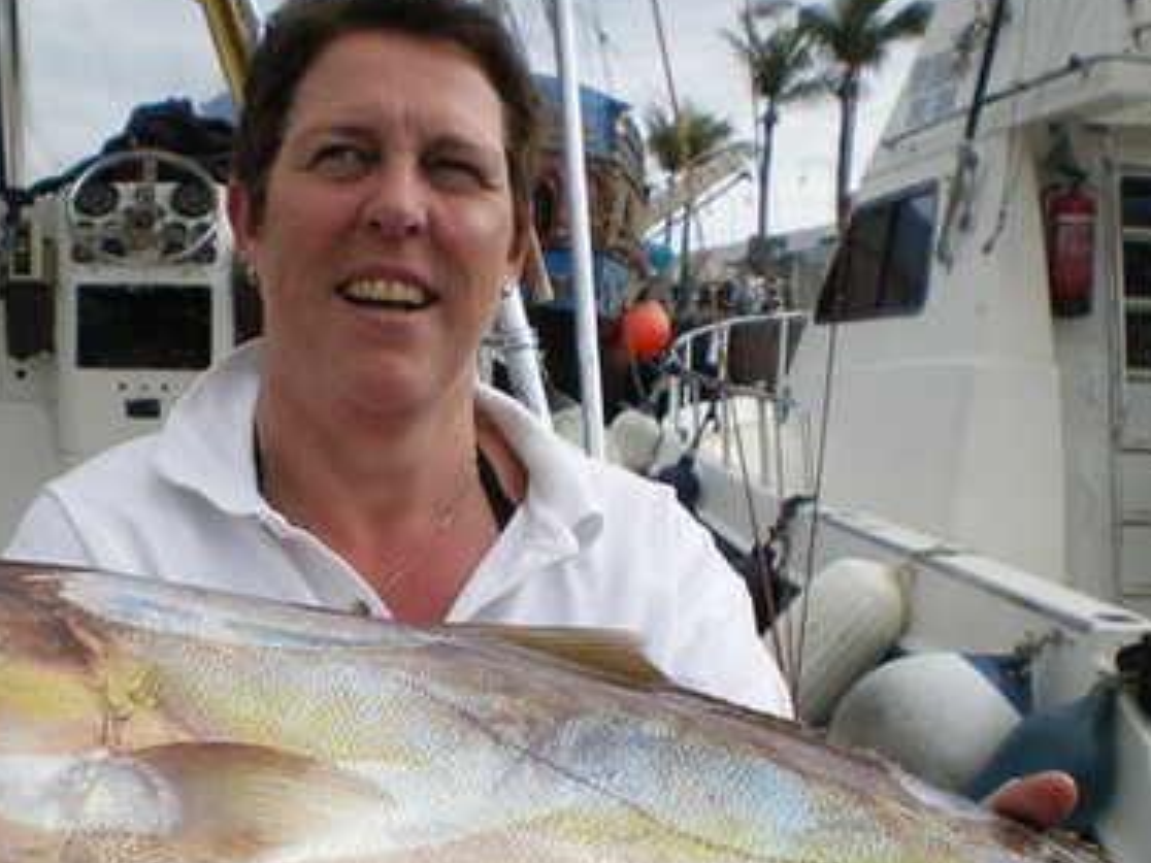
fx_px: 2028
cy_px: 585
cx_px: 415
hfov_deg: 31.5
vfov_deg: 23.9
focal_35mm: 61
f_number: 4.6
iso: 50
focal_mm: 6.3
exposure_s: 1/320
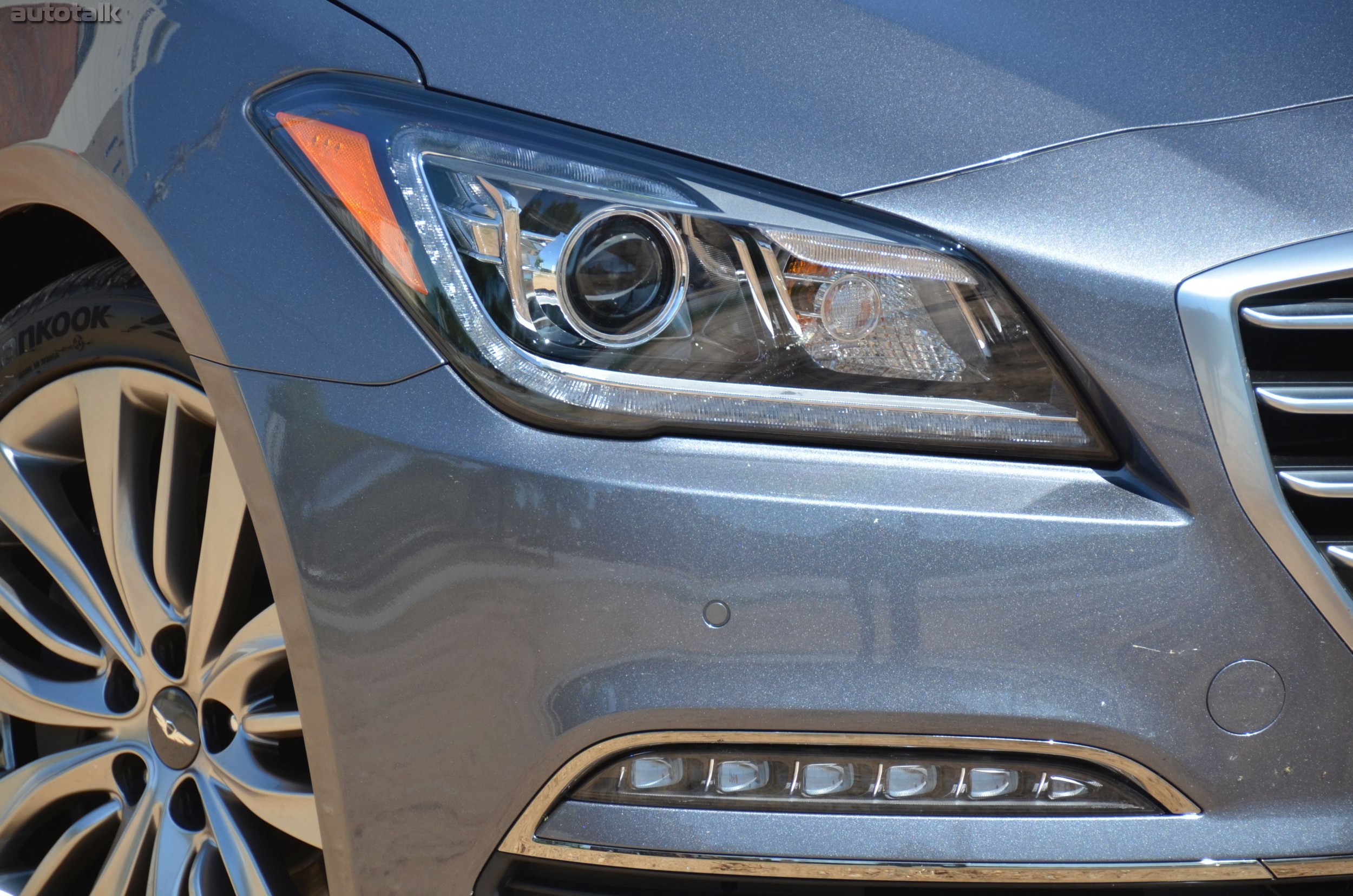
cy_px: 448
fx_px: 8439
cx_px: 676
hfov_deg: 9.2
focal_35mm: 225
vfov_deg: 6.1
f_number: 5.6
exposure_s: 1/1250
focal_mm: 150
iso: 400
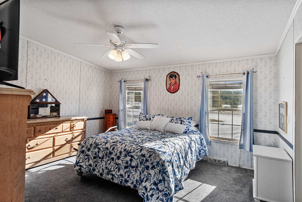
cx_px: 151
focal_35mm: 18
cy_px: 101
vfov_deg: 67.5
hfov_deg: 89.9
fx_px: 151
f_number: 11
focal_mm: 12
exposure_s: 1/15
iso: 200
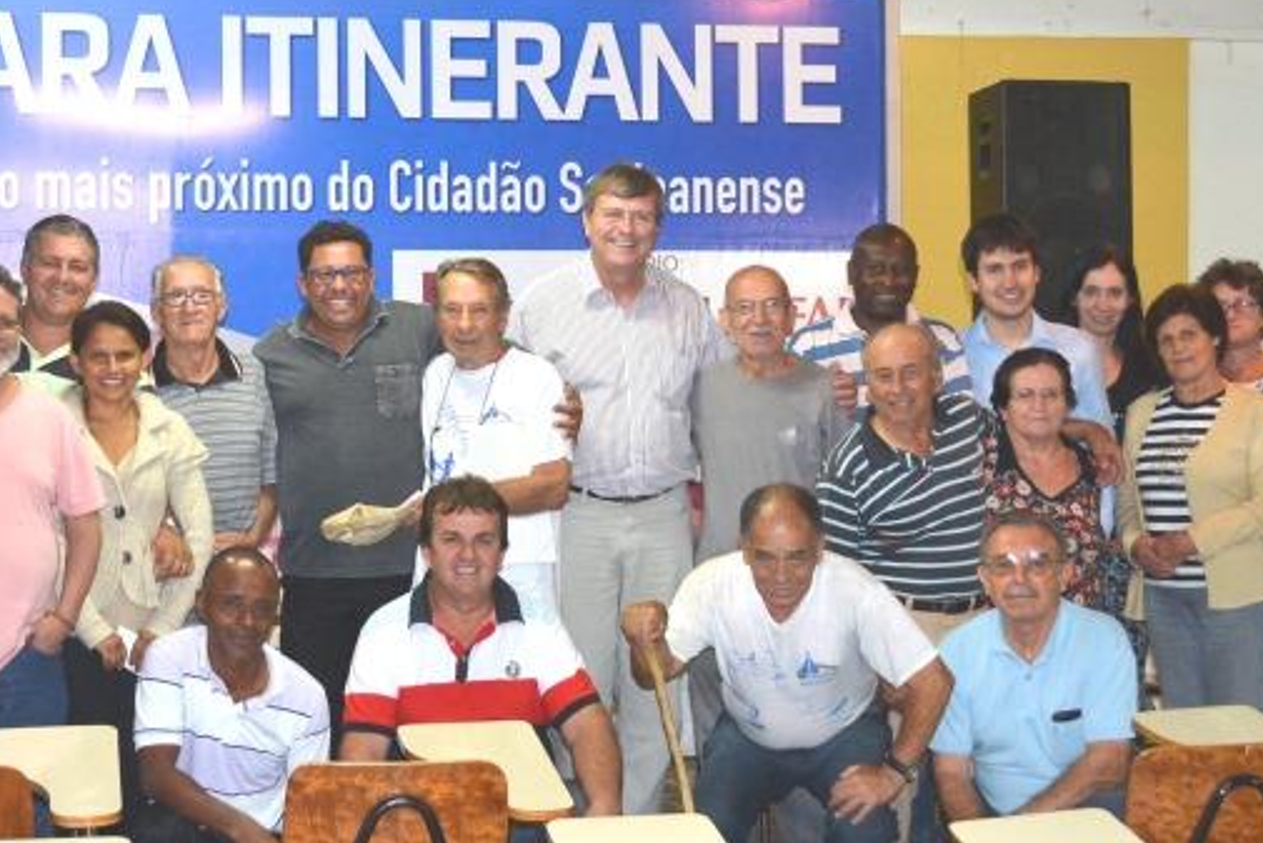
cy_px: 419
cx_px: 335
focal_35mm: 73
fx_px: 2562
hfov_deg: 27.4
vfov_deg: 18.7
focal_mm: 24
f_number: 4
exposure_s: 1/60
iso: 720
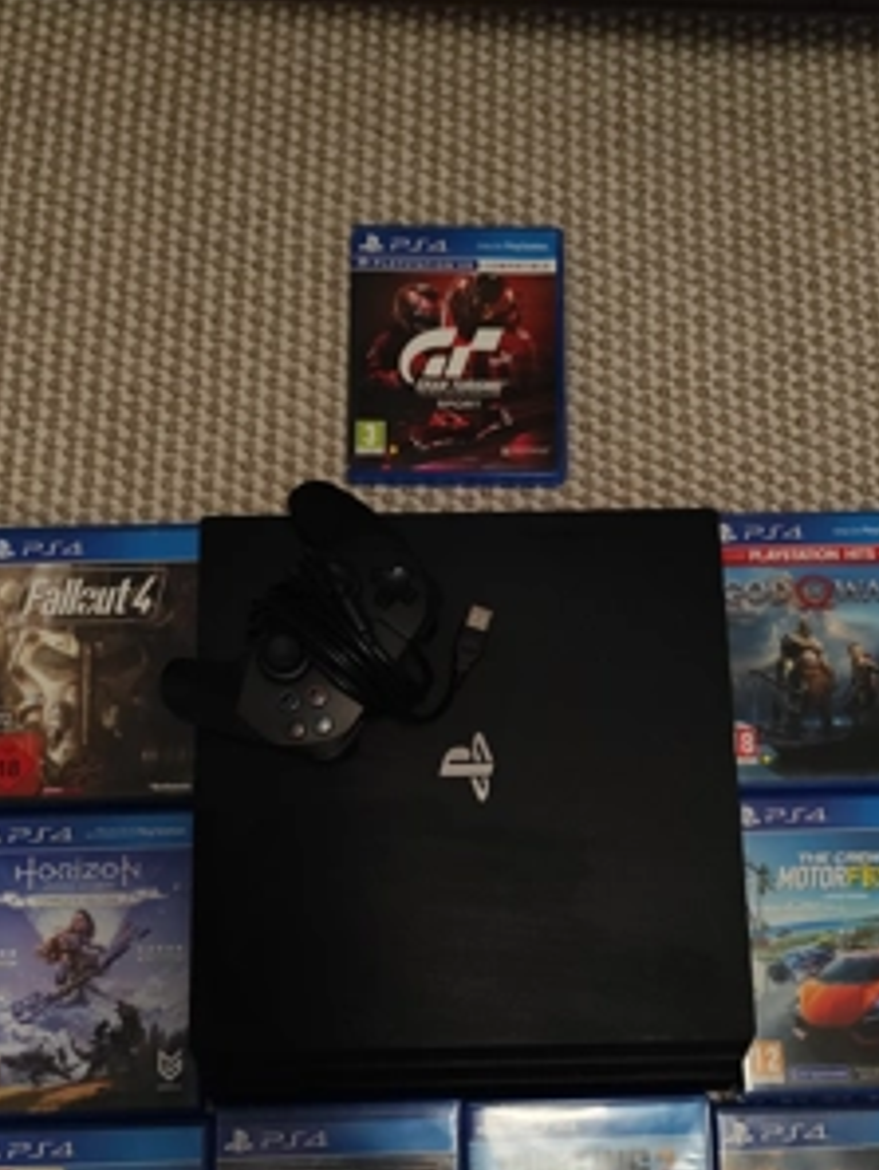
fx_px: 1049
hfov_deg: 45.5
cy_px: 756
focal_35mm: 31
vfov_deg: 57.3
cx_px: 445
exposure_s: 1/50
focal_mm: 6.14
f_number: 1.65
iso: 320
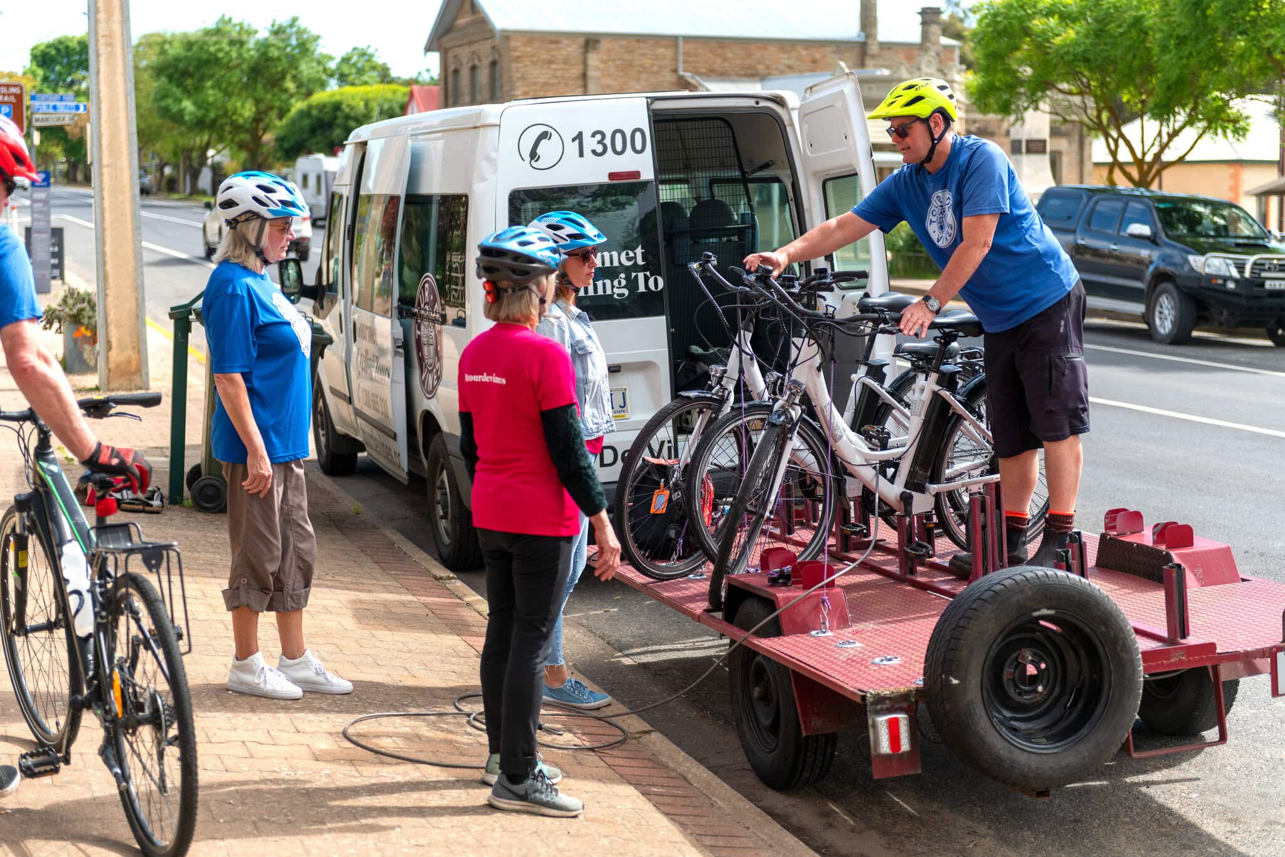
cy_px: 428
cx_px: 642
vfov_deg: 21.9
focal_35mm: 62
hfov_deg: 32.4
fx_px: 2213
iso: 250
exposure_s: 1/2500
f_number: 2.8
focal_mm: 62
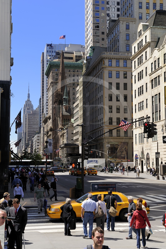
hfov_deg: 24.6
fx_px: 381
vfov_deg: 36.3
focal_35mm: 55
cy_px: 124
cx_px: 83
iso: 200
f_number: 10
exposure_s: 1/200
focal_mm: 55
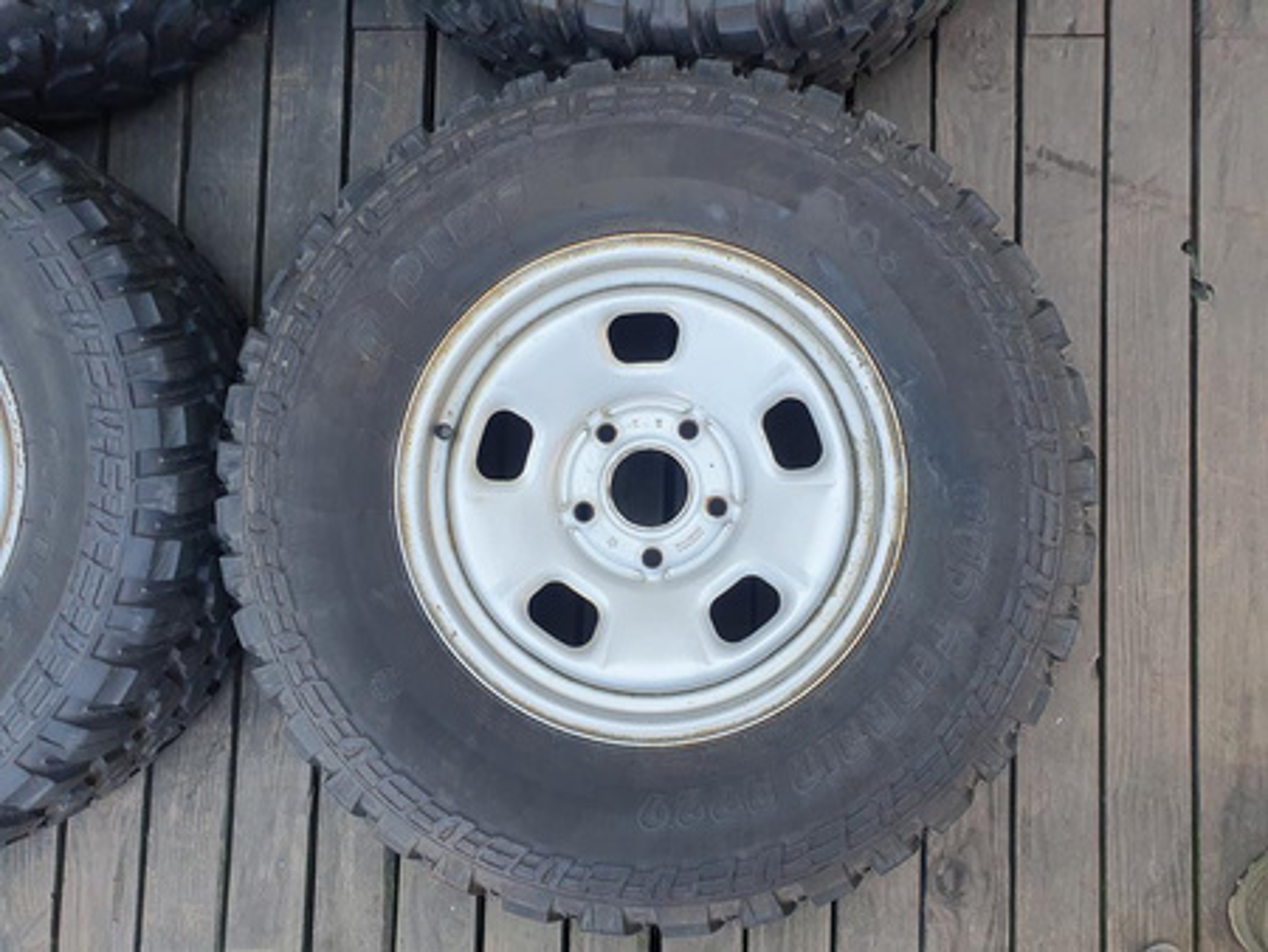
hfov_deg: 67.3
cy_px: 476
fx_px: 953
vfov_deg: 53.1
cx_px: 634
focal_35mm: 26
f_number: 2.4
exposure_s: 1/162
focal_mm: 4.32
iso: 50
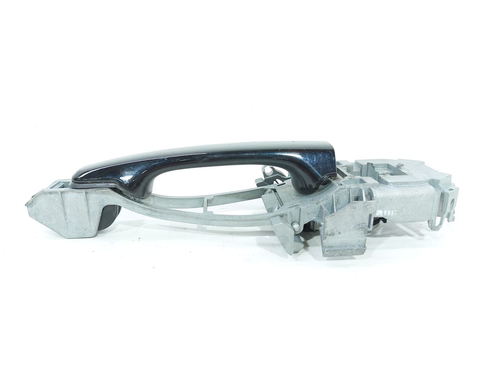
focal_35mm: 24
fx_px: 345
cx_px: 249
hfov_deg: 71.6
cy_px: 186
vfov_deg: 56.8
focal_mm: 5.23
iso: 160
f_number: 1.8
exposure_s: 1/50
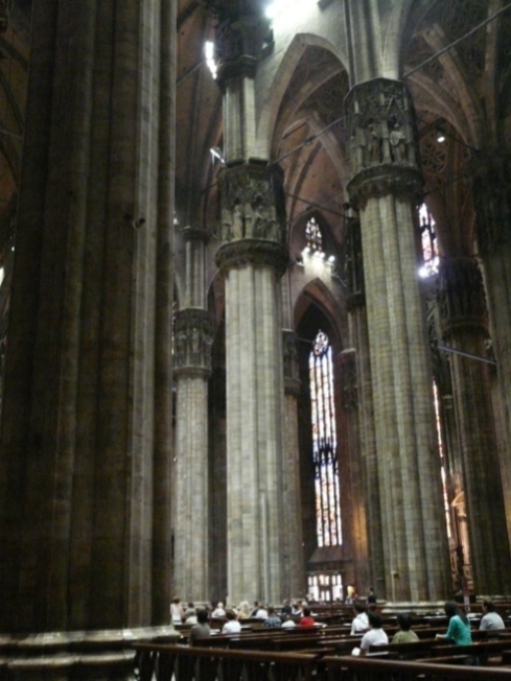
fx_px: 748
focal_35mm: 38
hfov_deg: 37.7
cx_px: 256
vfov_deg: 49.0
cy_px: 340
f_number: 2.8
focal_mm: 6.3
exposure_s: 1/13
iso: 800
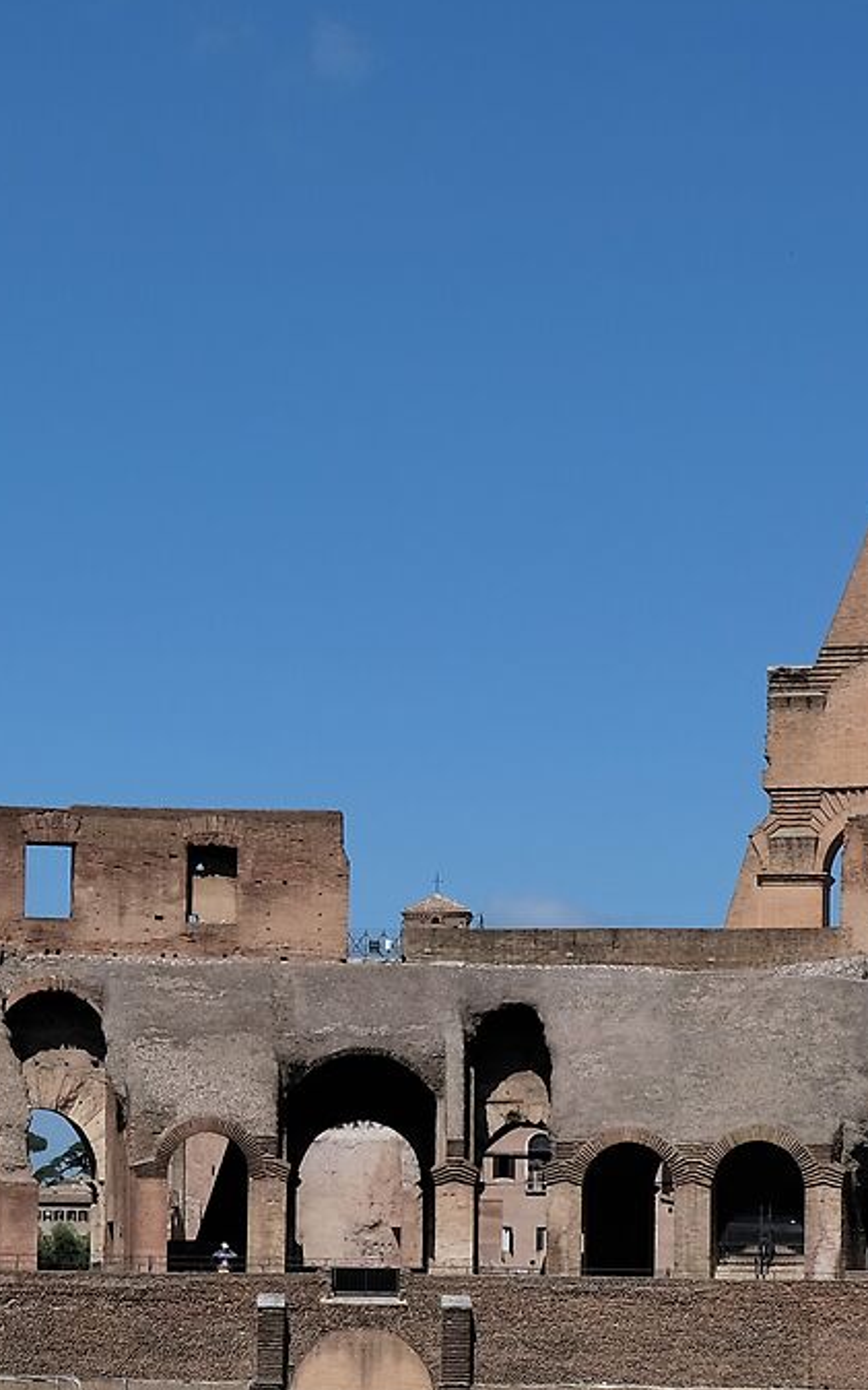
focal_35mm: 98
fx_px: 3711
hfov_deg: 13.3
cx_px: 404
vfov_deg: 21.0
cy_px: 1044
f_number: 11
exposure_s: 1/250
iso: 160
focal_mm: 18
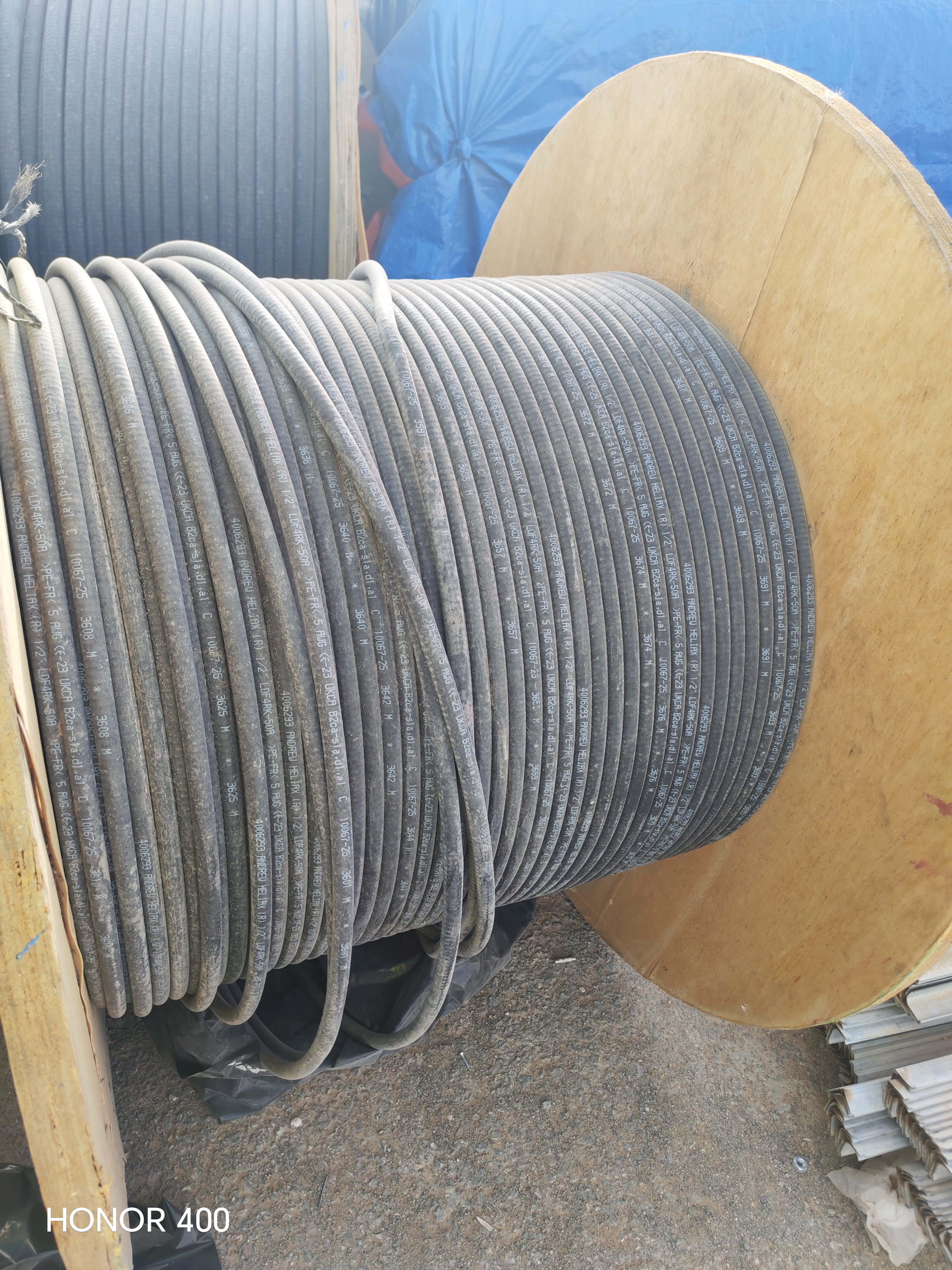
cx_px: 476
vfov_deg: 65.3
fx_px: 990
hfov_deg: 51.4
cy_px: 635
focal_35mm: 27
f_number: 1.9
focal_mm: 6.12
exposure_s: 1/130
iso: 50
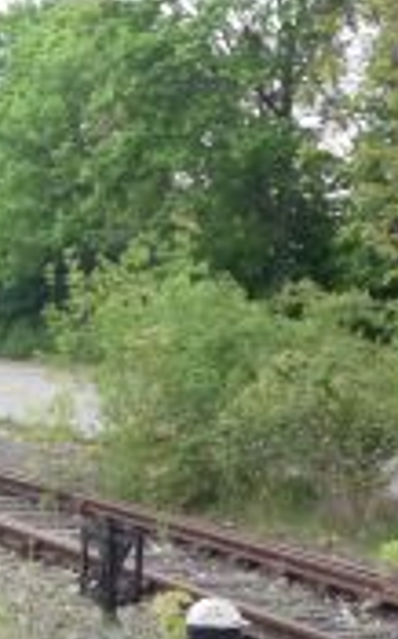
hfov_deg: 13.5
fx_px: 1618
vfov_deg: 22.3
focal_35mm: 93
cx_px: -135
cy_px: 398
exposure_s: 1/250
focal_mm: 5.2
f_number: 3.5
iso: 250
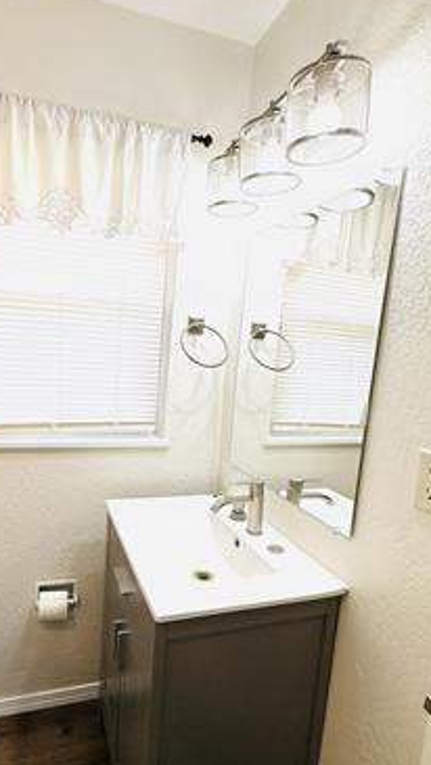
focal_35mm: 20
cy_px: 408
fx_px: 406
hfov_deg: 54.8
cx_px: 146
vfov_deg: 86.5
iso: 50
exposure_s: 1/142
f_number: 2.2
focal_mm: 2.22
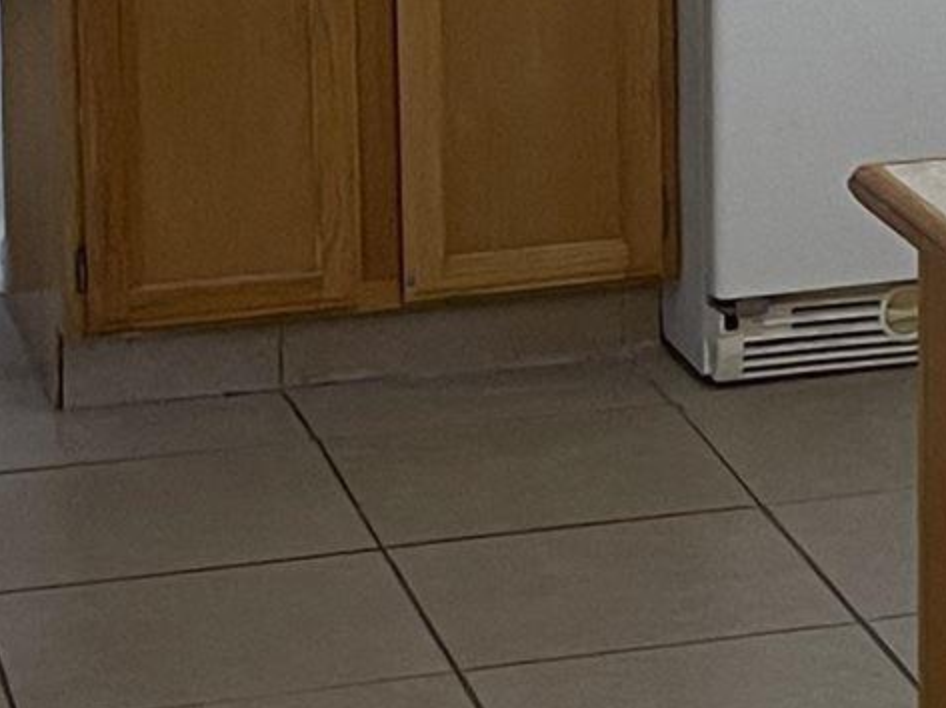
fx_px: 4615
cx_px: 1630
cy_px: -308
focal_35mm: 169
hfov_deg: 11.0
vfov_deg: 8.6
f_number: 1.6
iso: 160
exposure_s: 1/60
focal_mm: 5.1
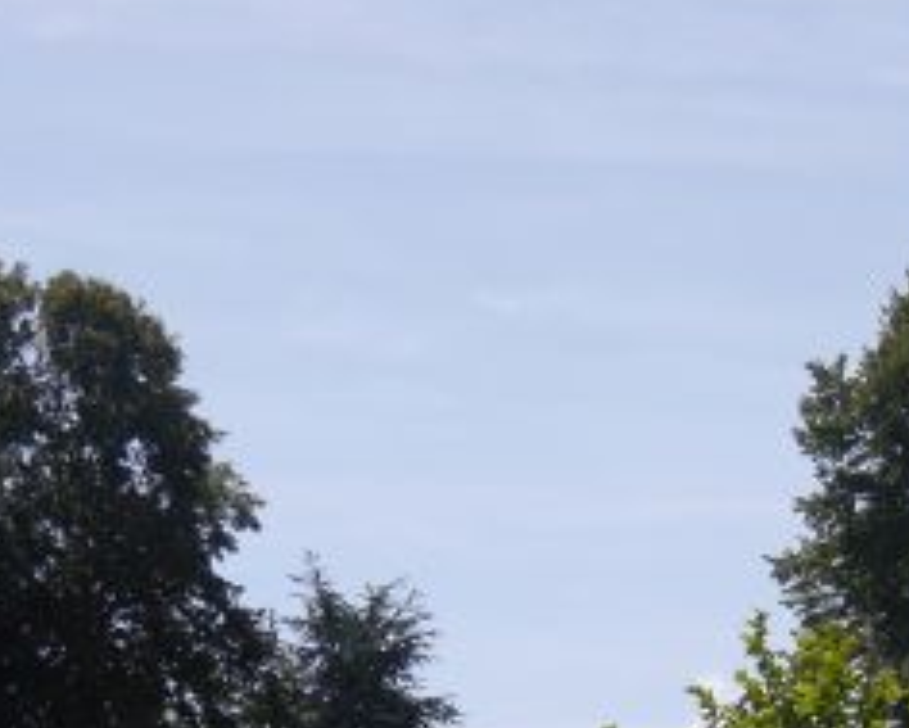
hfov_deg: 9.0
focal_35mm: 215
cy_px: 1283
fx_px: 5787
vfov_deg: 7.0
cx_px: 728
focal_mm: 26
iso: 160
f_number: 4.2
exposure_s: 1/2000
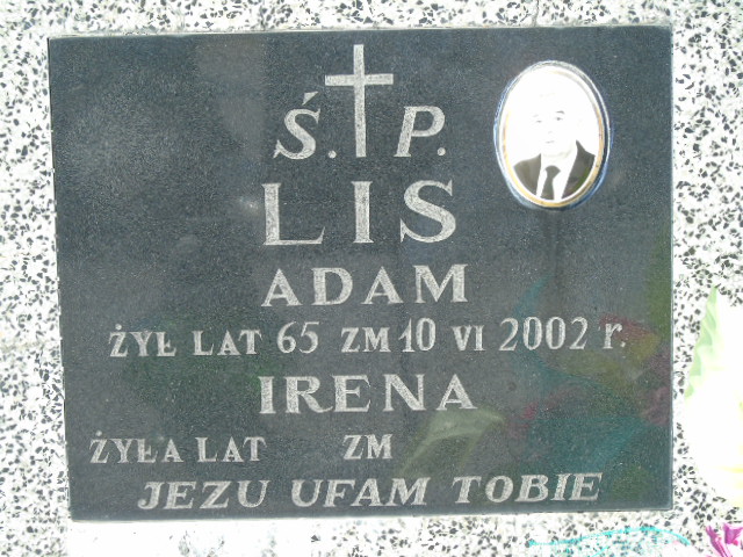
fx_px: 3477
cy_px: 278
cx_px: 372
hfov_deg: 12.2
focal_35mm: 162
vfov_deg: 9.2
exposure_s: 1/125
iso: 80
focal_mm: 29
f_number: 4.9
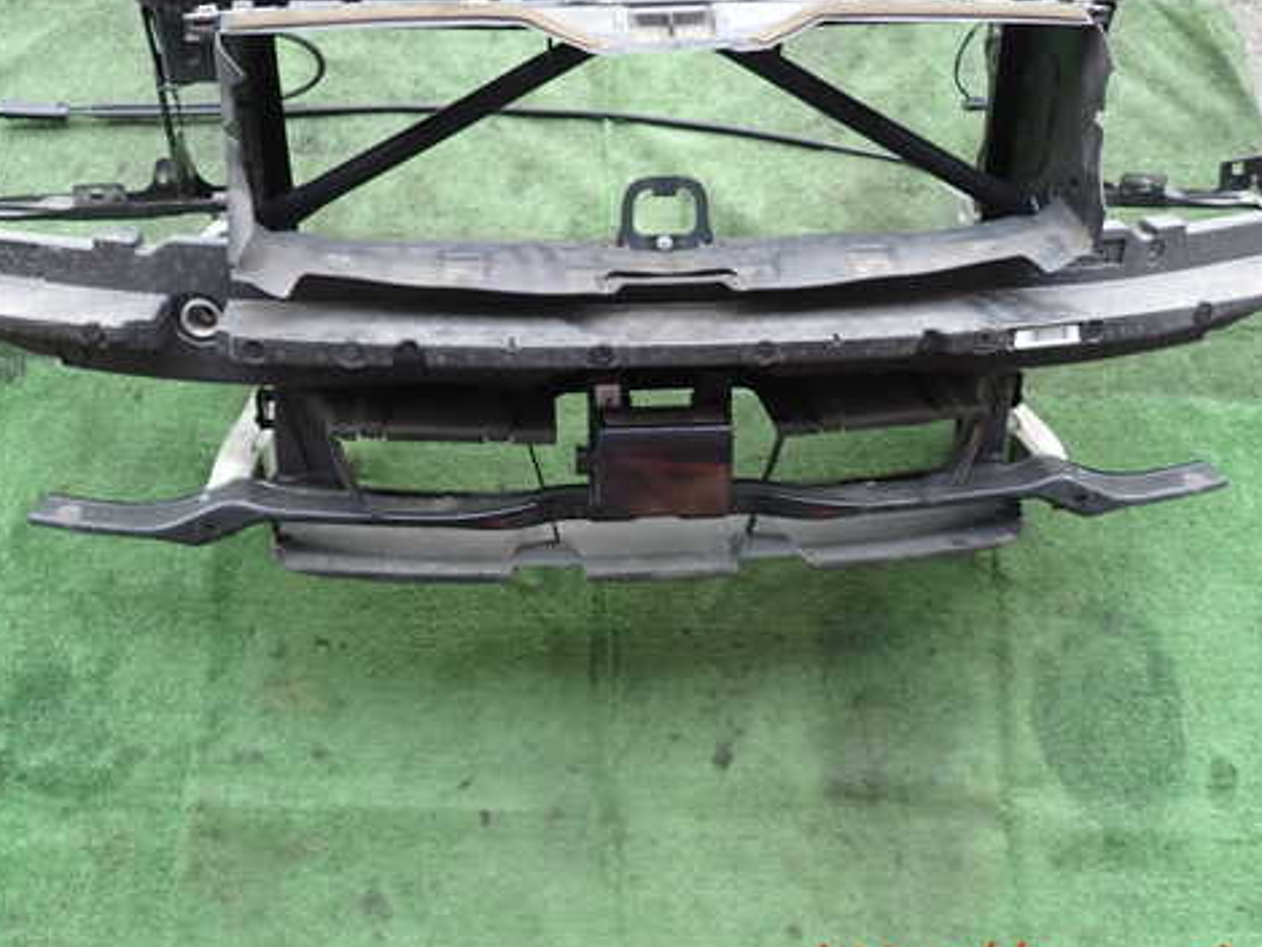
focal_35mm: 32
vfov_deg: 44.0
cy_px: 401
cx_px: 619
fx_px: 1167
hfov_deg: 56.8
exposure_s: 1/60
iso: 125
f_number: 2
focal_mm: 4.5
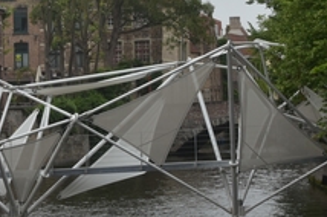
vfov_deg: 7.7
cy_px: 55
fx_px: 1605
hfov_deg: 11.6
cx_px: 50
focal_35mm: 177
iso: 200
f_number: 10
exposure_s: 1/60
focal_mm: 42
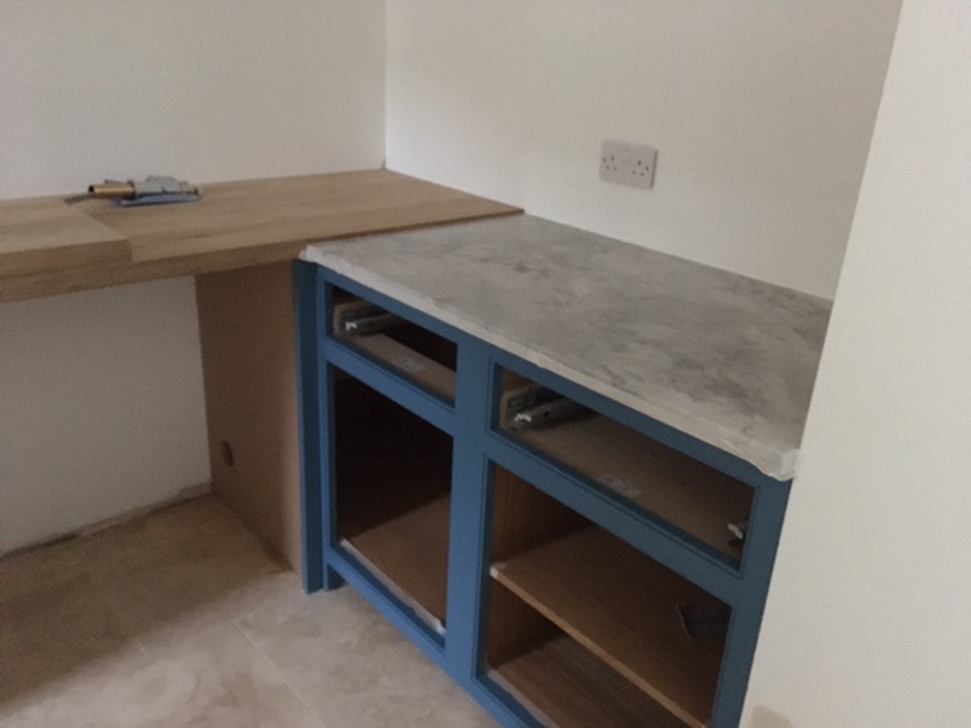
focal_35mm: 29
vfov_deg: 48.2
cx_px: 486
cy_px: 364
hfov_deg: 61.7
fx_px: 813
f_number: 2.2
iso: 1000
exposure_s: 1/17
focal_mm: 4.15
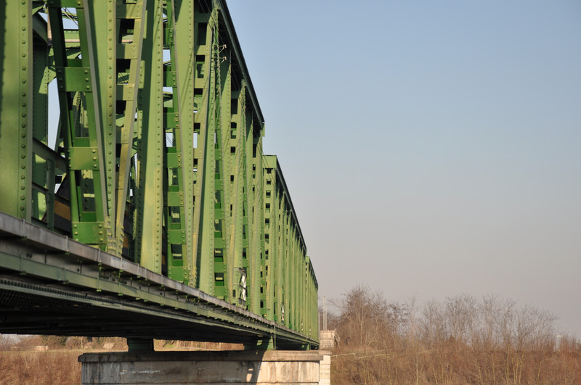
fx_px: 1402
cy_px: 192
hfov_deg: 23.4
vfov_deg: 15.7
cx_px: 290
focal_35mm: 87
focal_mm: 58
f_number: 5
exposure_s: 1/320
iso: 200
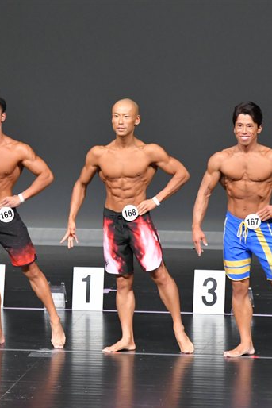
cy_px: 204
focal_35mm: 407
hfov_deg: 3.4
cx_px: 48
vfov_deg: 5.1
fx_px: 4609
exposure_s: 1/400
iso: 5000
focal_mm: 180
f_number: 5.6
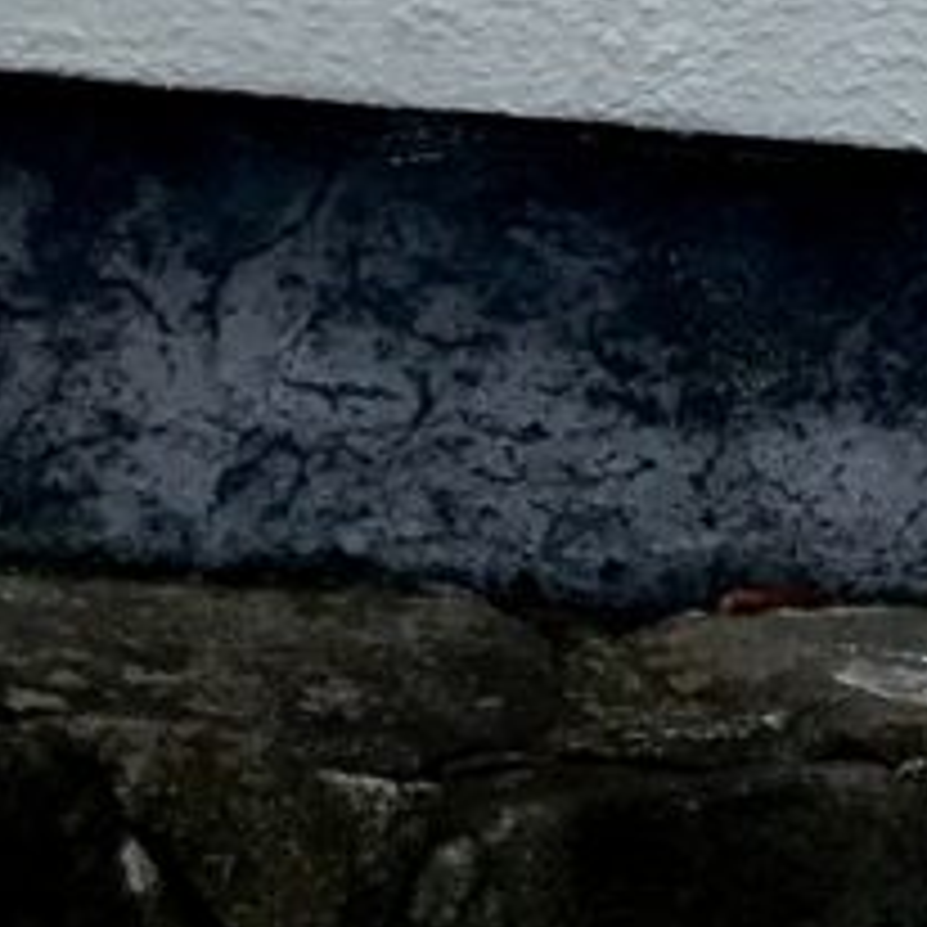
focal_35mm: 191
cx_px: 1822
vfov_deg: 7.5
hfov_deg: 8.7
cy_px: -2241
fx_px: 5787
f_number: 2.2
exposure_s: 1/1040
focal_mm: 4.15
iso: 25
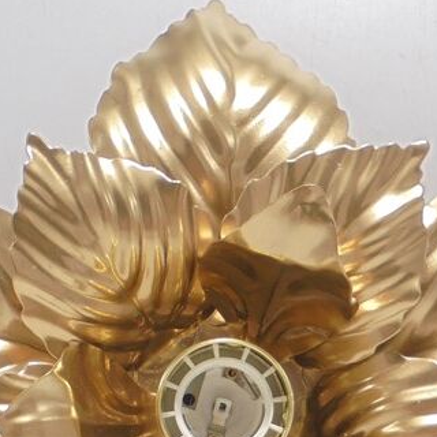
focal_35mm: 72
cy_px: 401
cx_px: 238
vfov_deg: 23.3
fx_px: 1028
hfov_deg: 24.0
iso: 100
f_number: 3.7
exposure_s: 1/50
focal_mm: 5.3
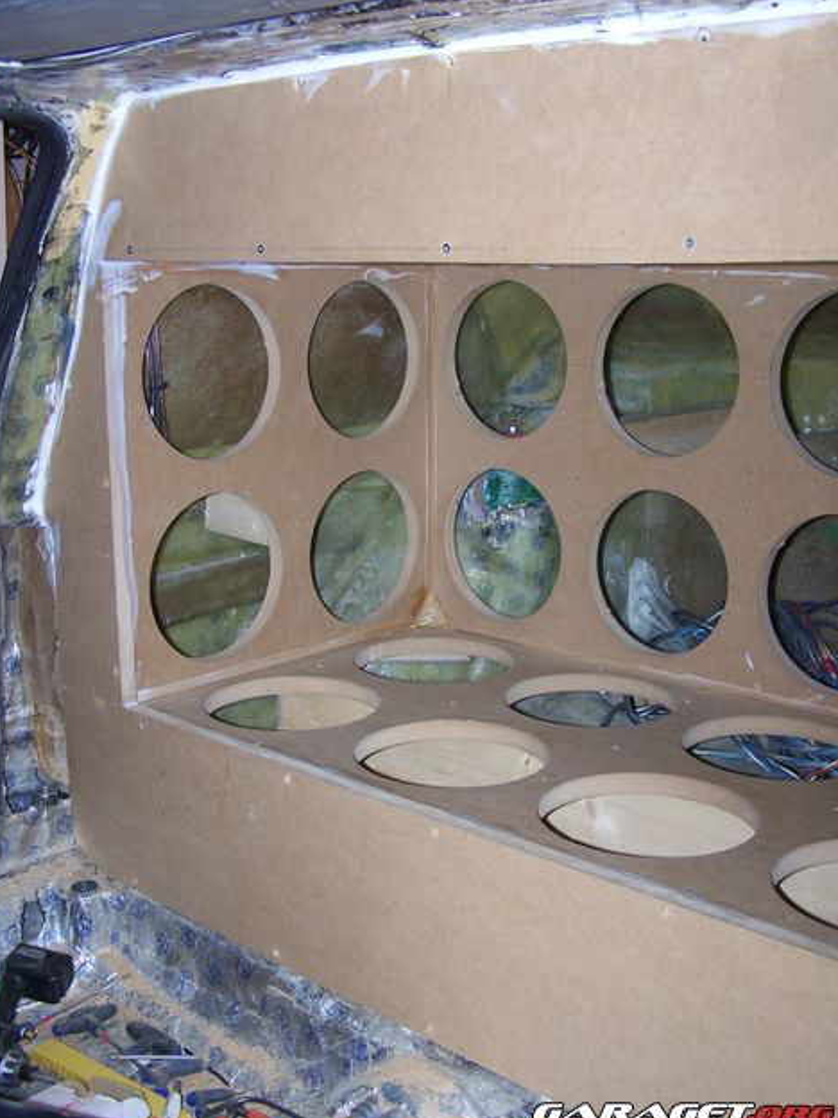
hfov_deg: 35.1
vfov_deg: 45.8
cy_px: 557
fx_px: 1323
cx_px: 410
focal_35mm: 41
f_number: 2.8
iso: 80
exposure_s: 1/60
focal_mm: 6.7
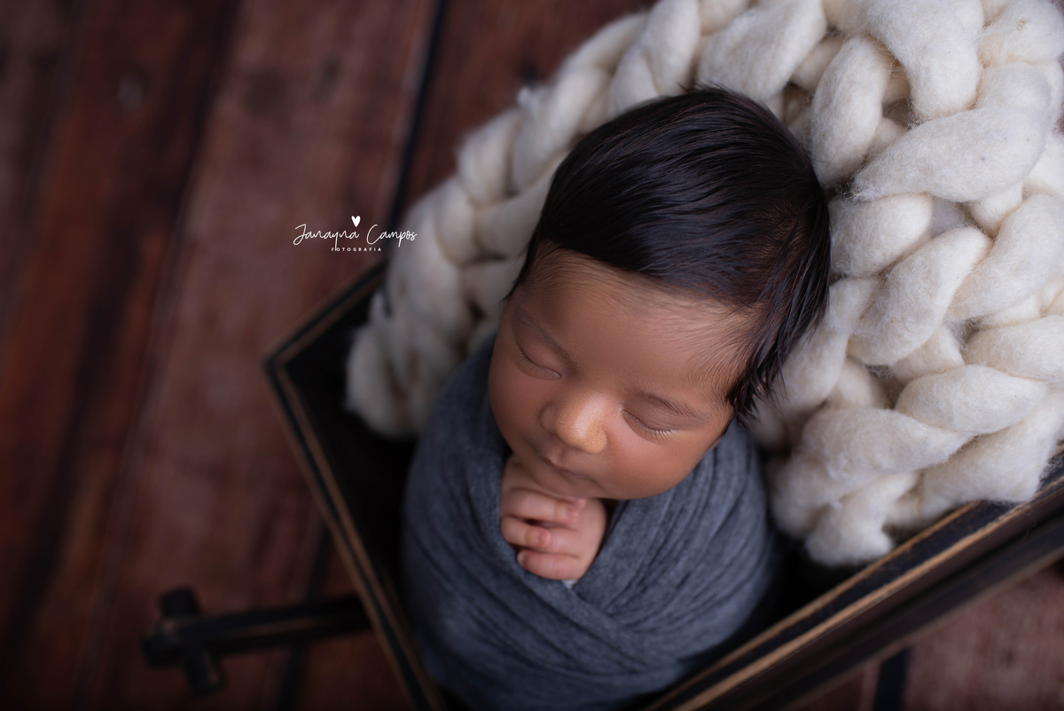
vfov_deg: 37.9
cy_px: 356
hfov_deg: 54.4
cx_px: 532
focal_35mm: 35
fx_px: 1035
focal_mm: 35
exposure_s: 1/200
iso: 50
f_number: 2.8
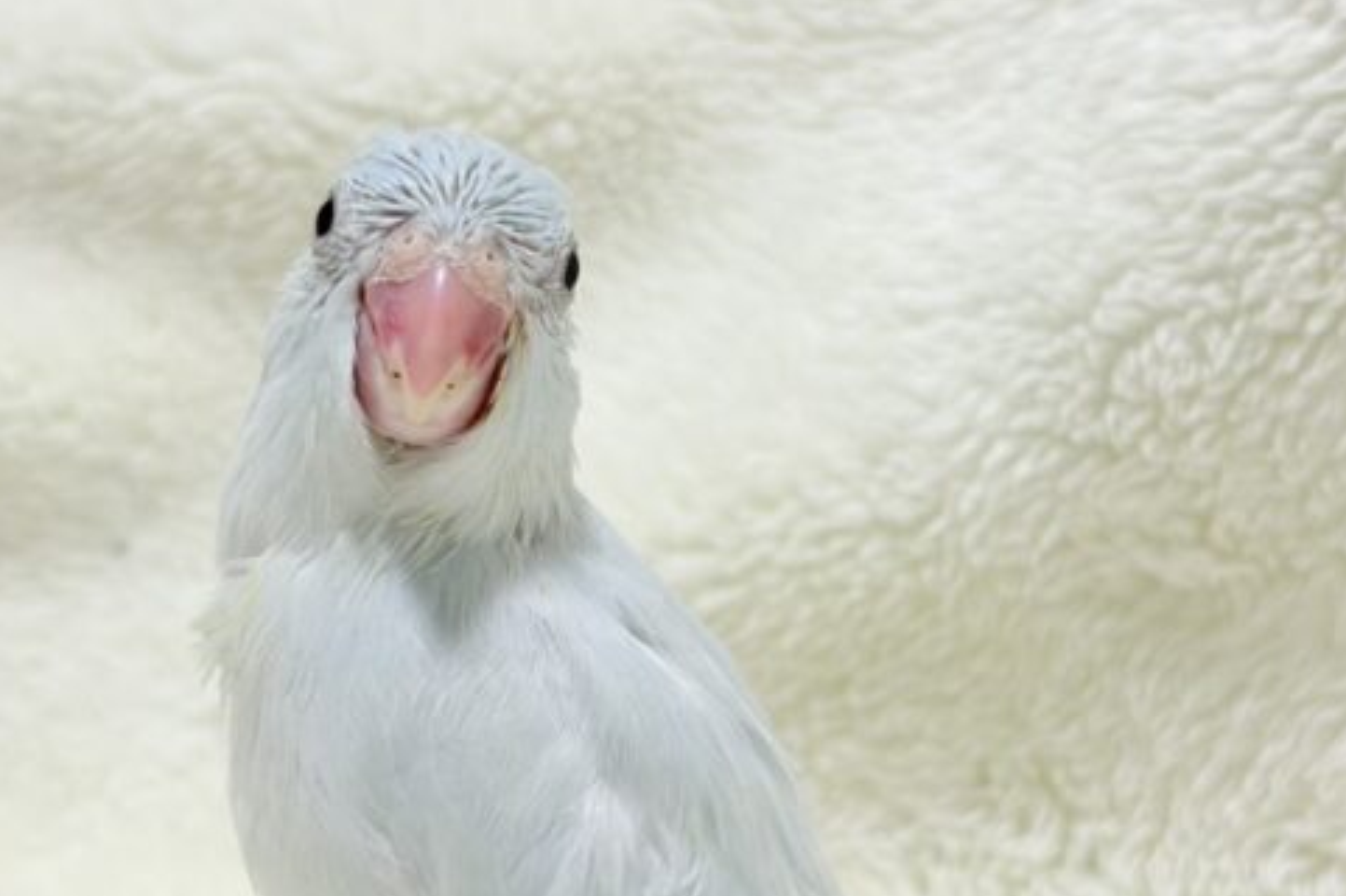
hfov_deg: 28.1
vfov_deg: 18.8
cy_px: 605
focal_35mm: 72
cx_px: 641
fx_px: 2690
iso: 160
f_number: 1.6
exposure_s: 1/50
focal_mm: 5.96
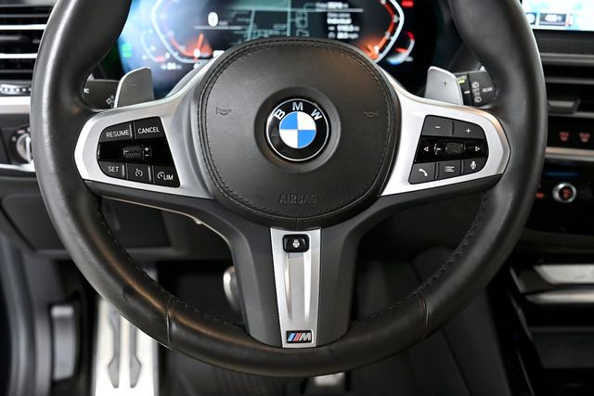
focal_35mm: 39
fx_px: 644
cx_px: 297
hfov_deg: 49.5
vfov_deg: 34.2
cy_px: 198
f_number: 5
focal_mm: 39
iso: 2000
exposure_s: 1/80
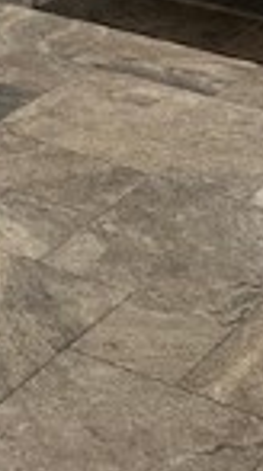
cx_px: 160
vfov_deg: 12.9
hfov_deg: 8.8
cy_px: -580
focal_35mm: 137
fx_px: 1709
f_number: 1.78
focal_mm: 6.86
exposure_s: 1/60
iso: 250
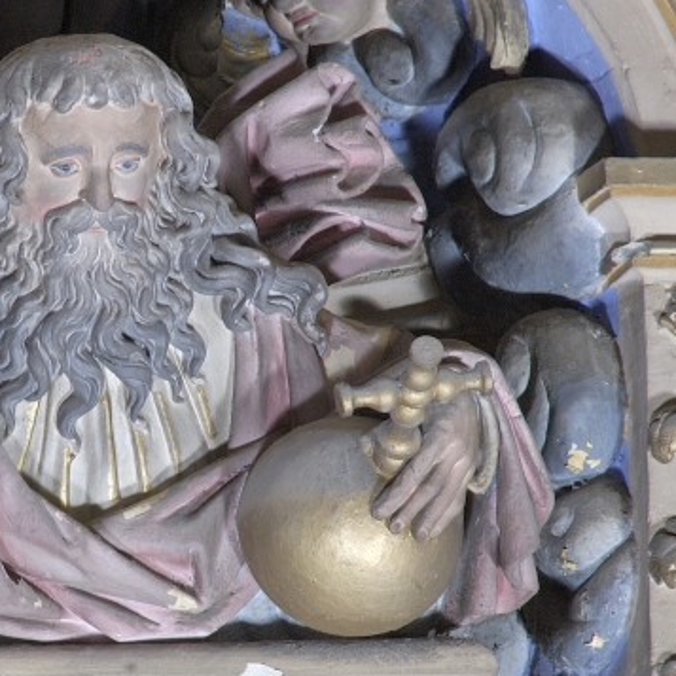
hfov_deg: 2.1
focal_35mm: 822
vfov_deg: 2.1
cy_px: 386
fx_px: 18161
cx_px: 47
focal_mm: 300
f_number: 8
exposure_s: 1/30
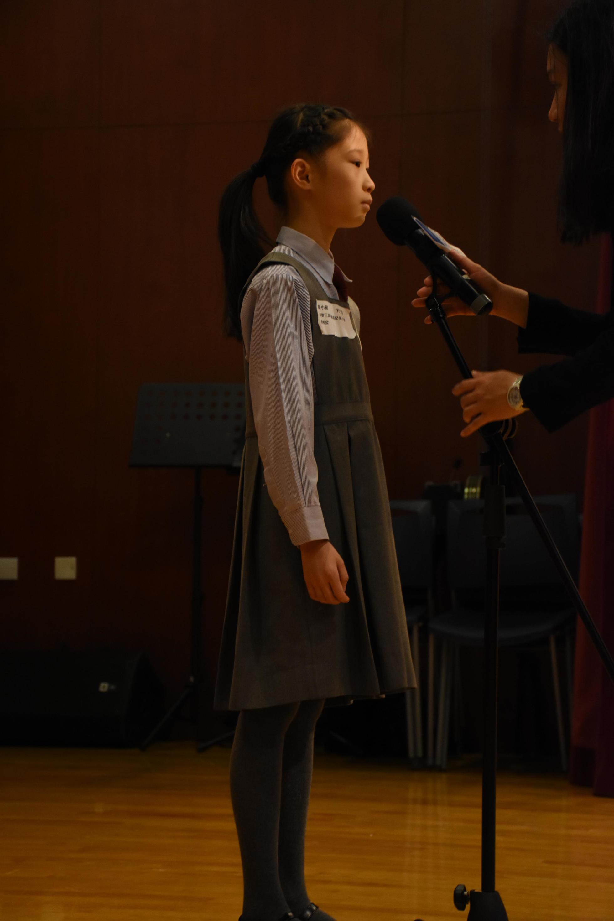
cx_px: 307
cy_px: 460
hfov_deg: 17.5
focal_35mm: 78
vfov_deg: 26.0
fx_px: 1995
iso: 1600
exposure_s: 1/100
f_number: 4.8
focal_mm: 52
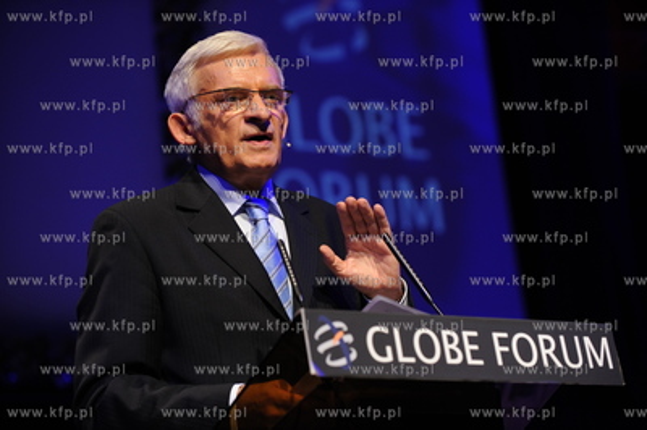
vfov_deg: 11.4
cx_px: 324
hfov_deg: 17.1
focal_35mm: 120
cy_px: 215
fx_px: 2155
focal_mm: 120
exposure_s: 1/125
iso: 800
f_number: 4
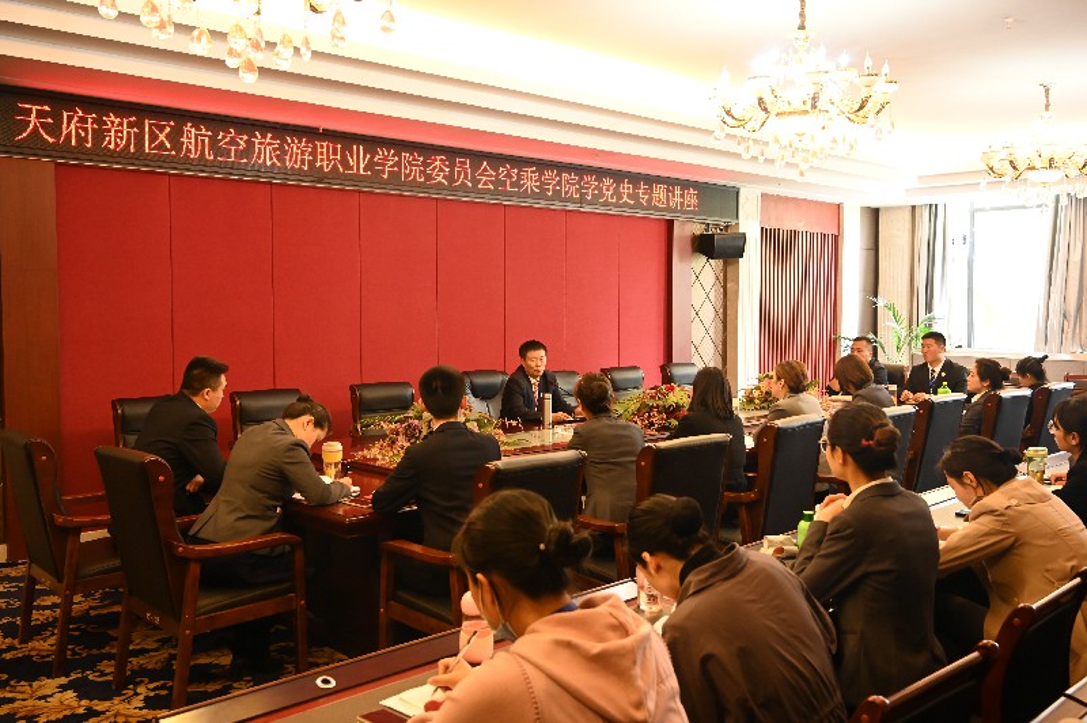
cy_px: 362
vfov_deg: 40.5
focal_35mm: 32
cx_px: 544
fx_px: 980
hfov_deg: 58.0
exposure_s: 1/60
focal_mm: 32.5
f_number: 5.6
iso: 4000
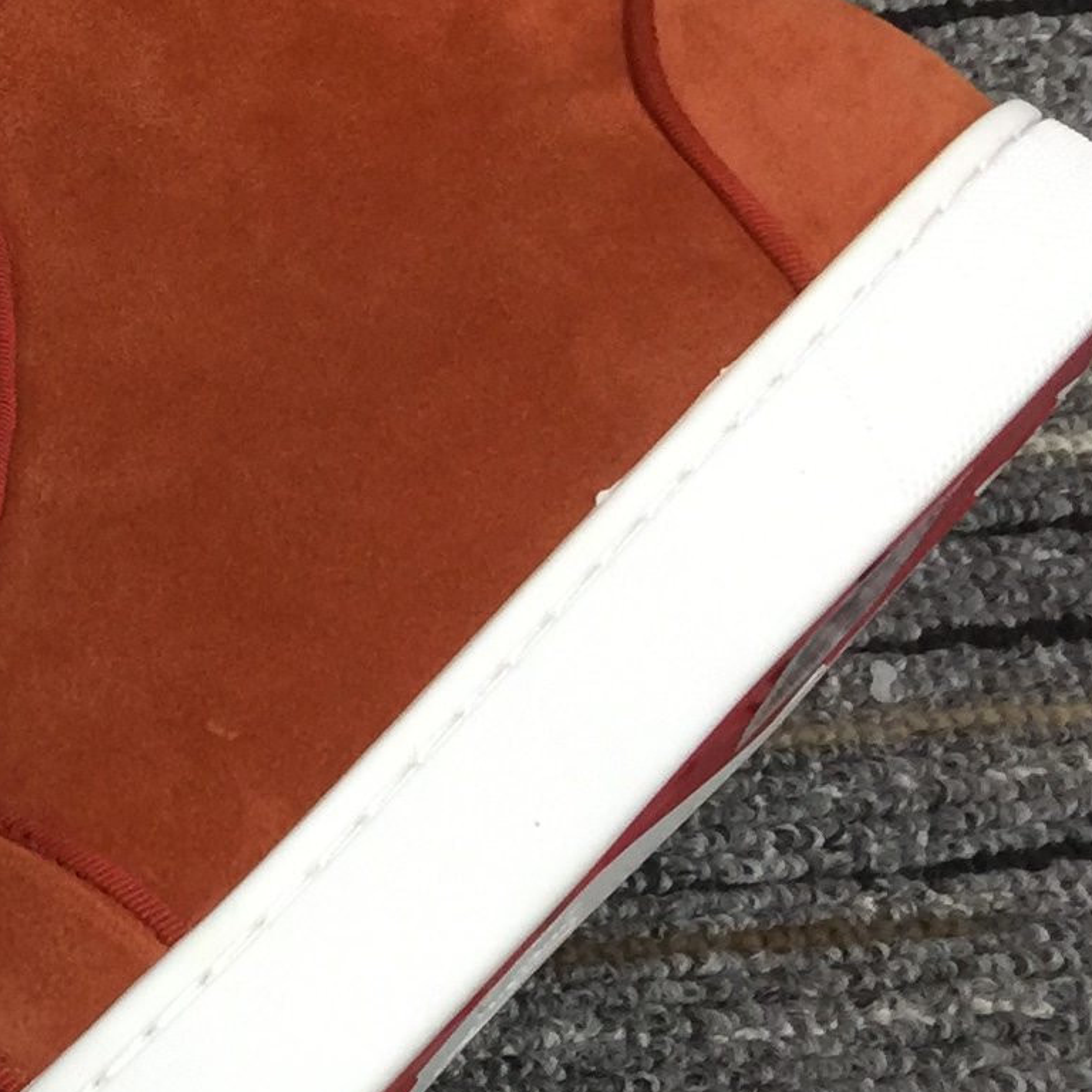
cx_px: -867
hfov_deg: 14.2
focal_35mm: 109
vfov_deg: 16.0
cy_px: 623
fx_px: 3890
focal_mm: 4.15
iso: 80
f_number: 2.2
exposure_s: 1/17
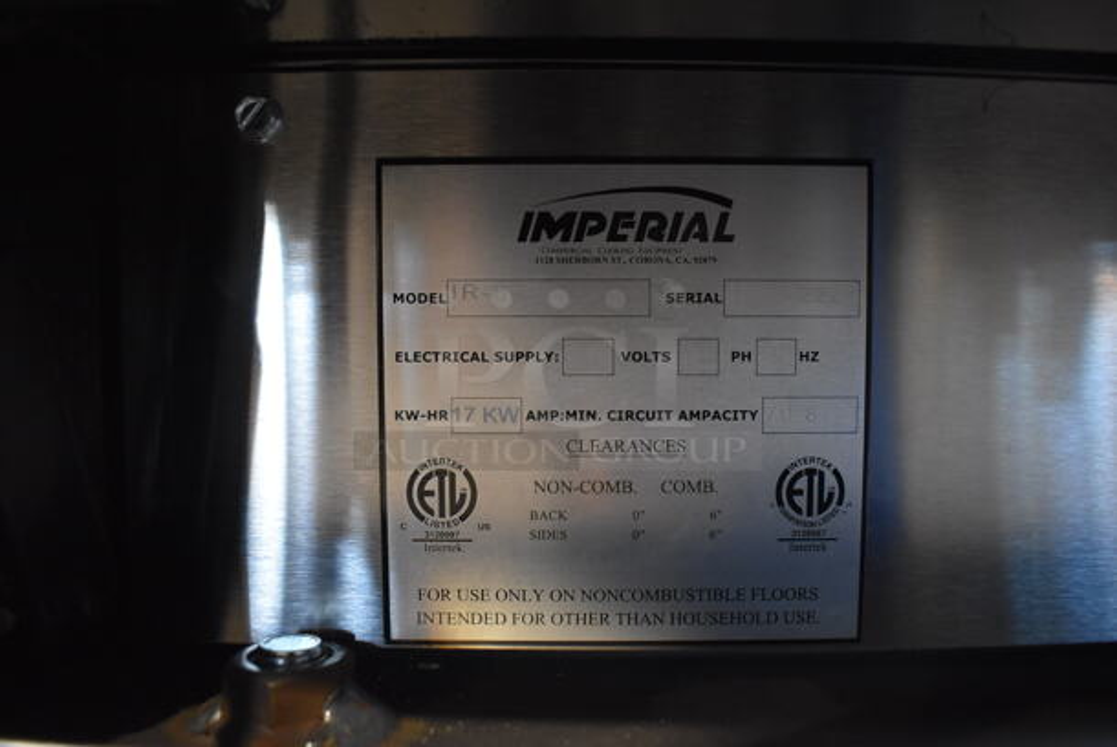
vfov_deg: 48.0
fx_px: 839
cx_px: 558
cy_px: 374
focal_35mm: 27
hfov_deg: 67.3
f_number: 4
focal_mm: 18
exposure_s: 1/60
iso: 2200
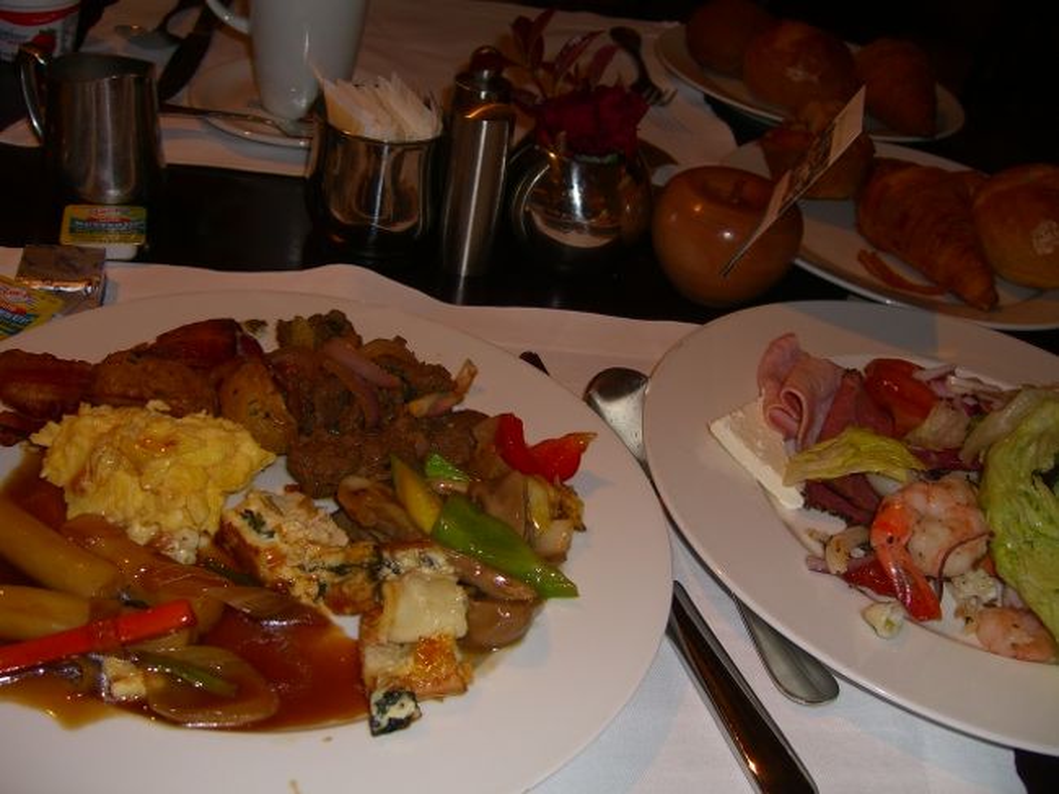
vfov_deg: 37.7
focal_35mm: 38
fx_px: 1162
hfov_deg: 49.0
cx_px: 530
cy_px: 397
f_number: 2.8
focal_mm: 7.9
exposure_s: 1/60
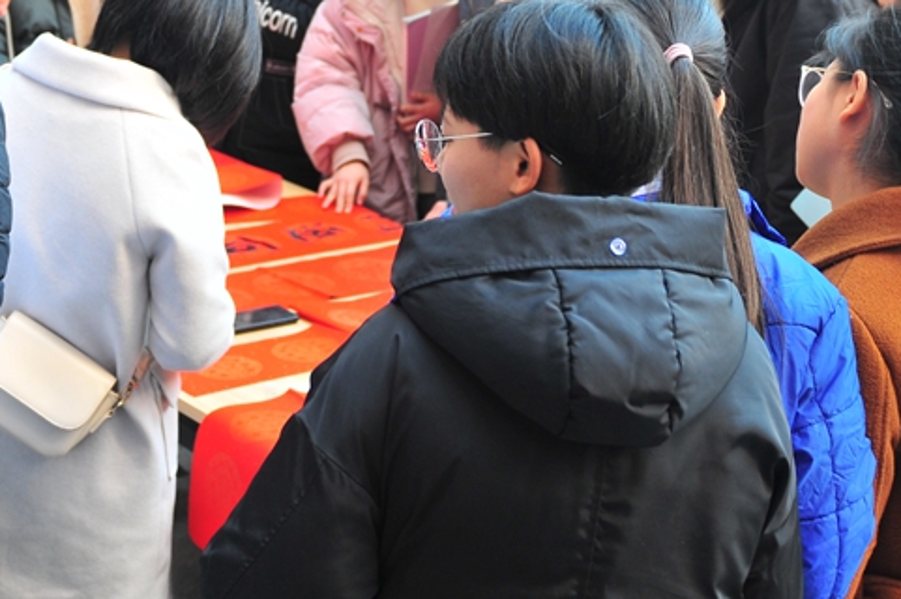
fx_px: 2076
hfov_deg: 24.4
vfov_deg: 16.2
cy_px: 43
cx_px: 322
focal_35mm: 83
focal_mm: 26
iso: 200
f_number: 2.8
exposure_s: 1/125
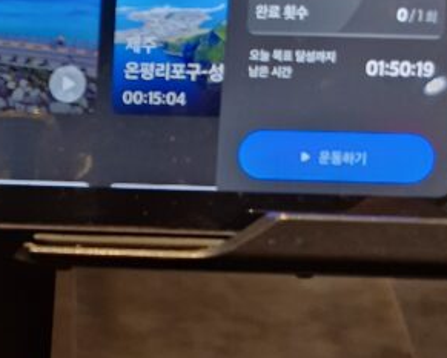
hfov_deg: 23.0
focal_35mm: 79
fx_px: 1045
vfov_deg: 19.2
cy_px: 303
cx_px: -22
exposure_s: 1/120
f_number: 1.8
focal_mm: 5.54
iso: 400
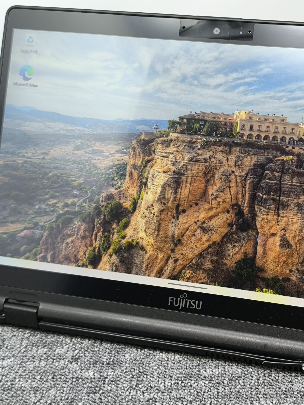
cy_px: 204
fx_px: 726
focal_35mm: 62
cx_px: 232
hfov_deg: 23.4
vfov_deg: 31.2
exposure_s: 1/100
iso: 250
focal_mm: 6.14
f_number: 1.65
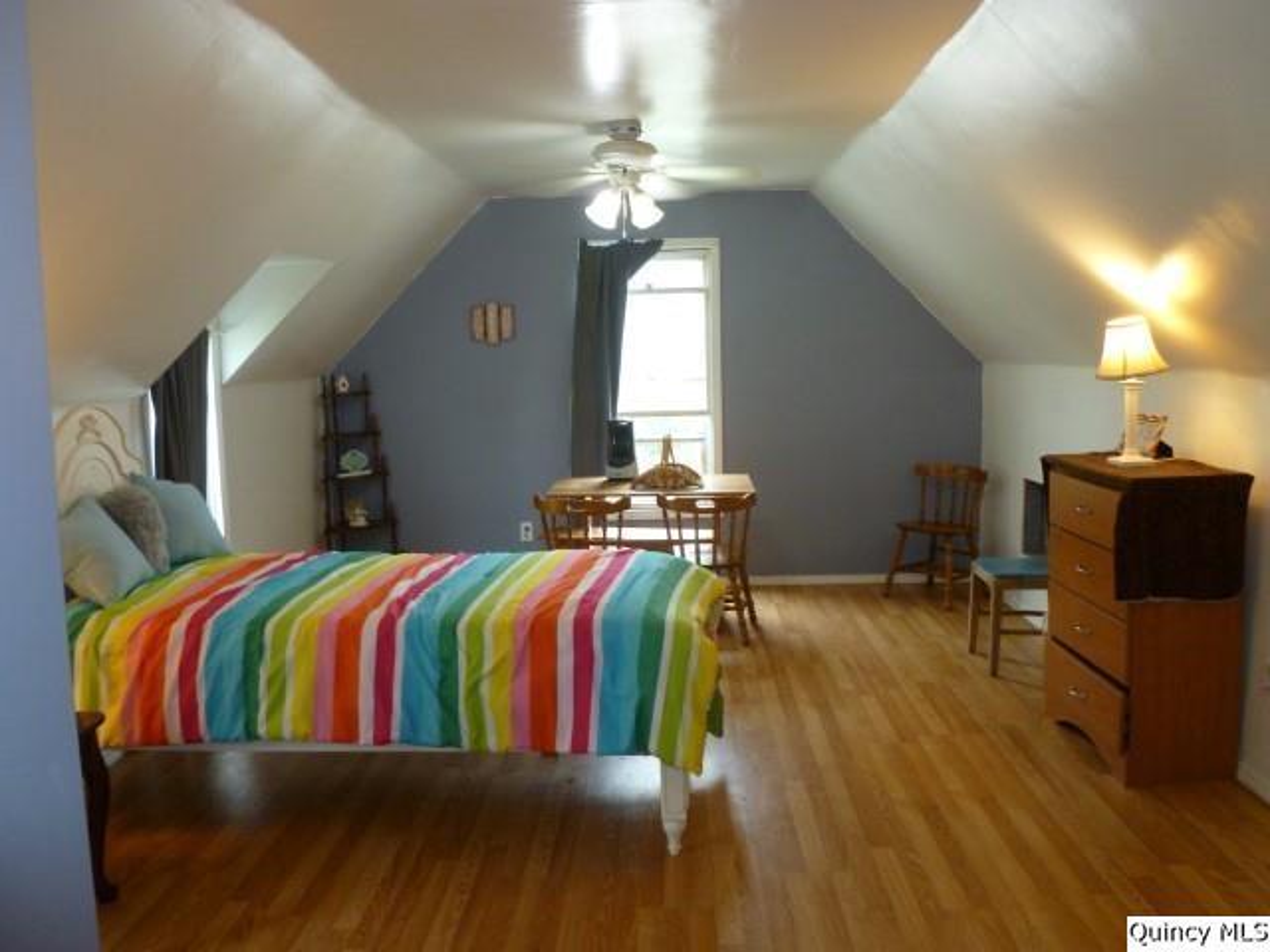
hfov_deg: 63.4
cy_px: 476
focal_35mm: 28
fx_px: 1027
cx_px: 635
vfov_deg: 49.7
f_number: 3.3
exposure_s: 1/30
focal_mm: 5
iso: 250
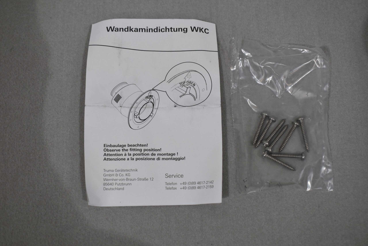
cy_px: 123
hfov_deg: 46.4
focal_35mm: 42
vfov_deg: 31.9
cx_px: 184
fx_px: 429
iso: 250
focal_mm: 28
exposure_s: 1/125
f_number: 5.6
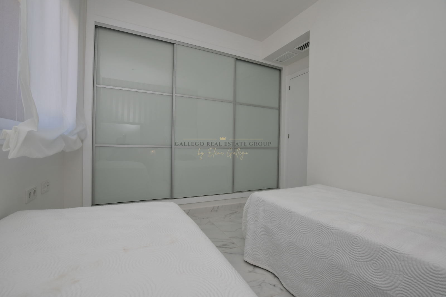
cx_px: 223
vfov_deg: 77.3
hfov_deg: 100.4
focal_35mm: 15
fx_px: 186
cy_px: 148
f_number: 7.1
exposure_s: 1/250
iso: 200
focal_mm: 10
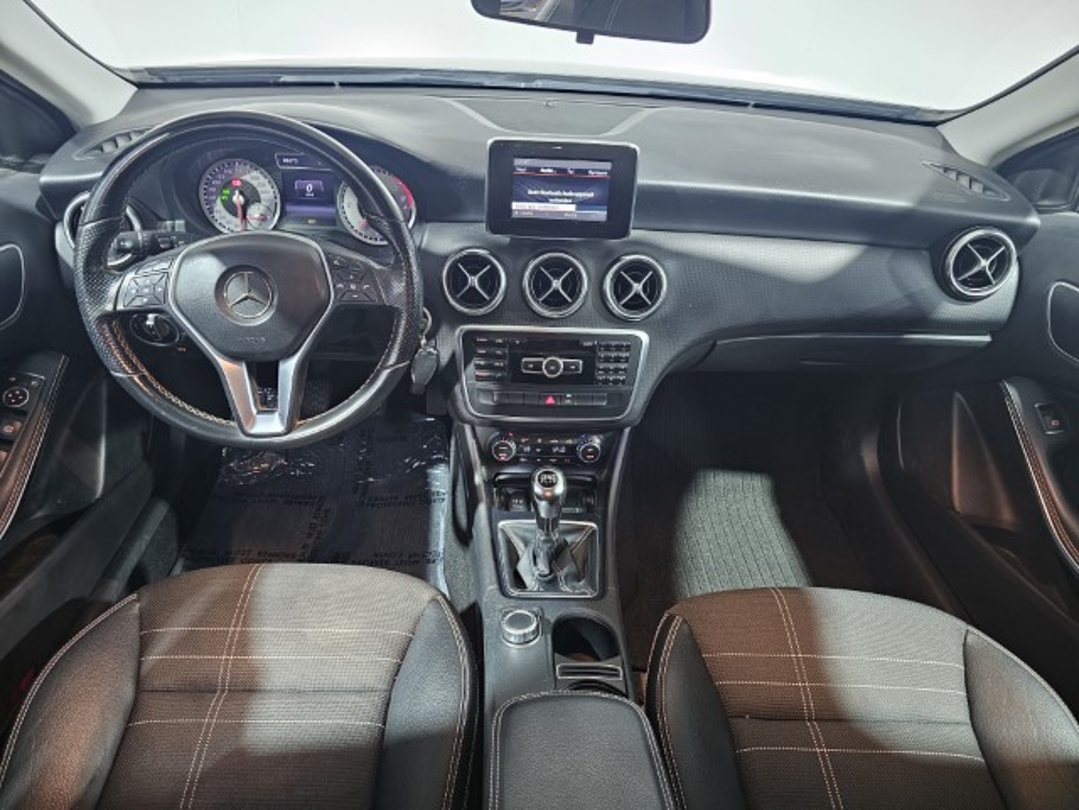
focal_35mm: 23
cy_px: 405
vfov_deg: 58.9
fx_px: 717
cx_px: 540
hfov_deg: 73.9
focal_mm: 6.3
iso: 640
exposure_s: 1/25
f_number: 1.7
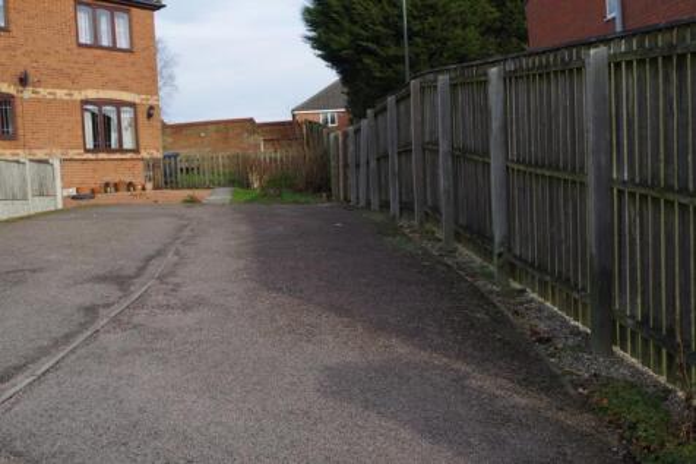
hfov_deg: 49.6
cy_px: 232
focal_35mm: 39
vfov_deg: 34.2
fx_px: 754
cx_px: 348
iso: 100
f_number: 5.6
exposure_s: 1/125
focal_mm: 26.25
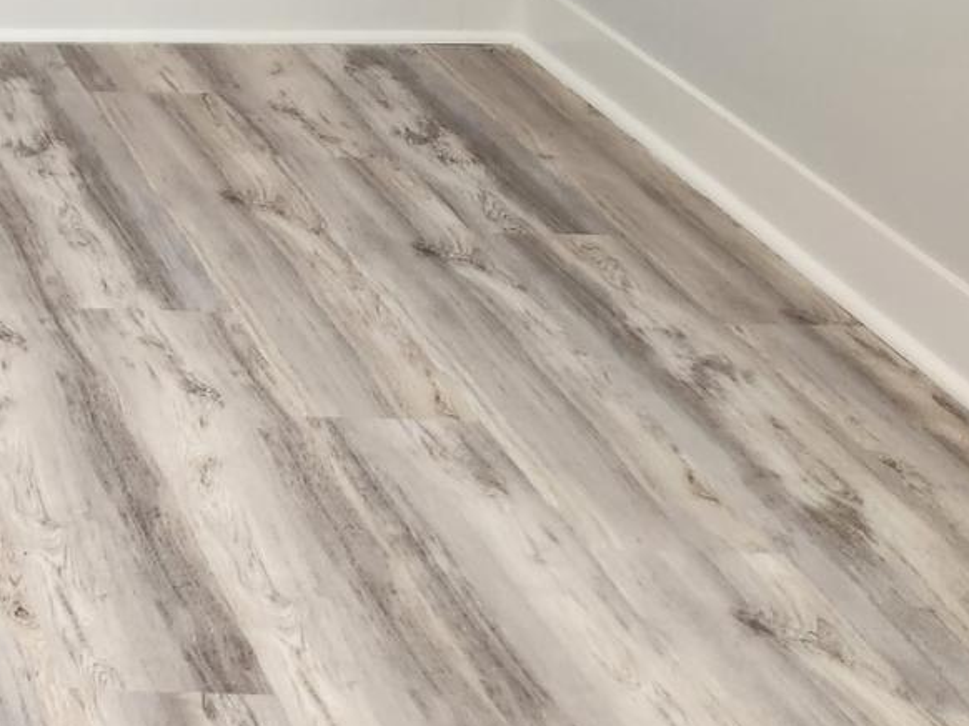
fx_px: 2266
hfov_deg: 19.6
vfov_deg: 16.7
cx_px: -639
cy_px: -331
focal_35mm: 81
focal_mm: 5.4
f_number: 1.8
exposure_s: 1/120
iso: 125
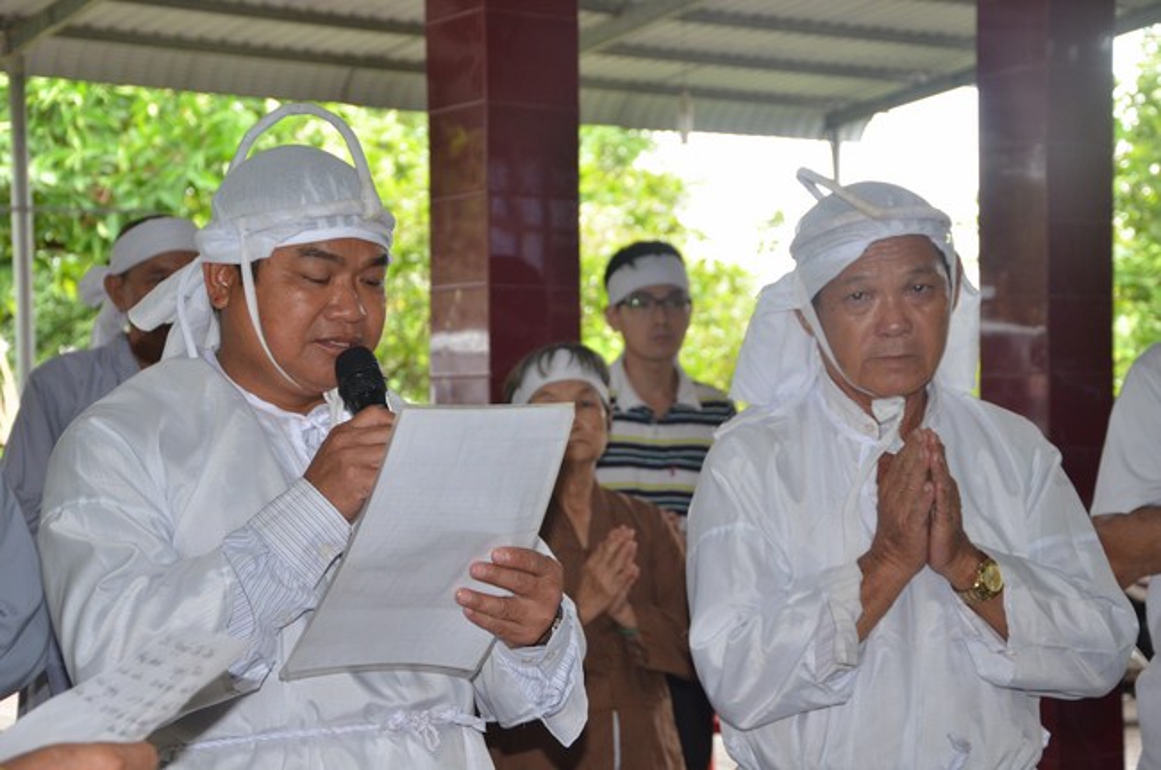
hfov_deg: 29.9
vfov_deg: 20.1
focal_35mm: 68
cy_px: 385
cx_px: 580
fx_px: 2173
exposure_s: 1/200
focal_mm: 45
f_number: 4.8
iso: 640
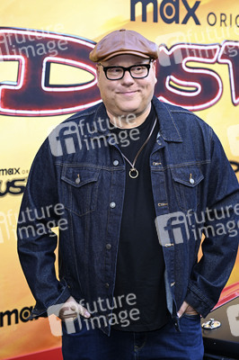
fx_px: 758
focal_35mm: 76
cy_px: 180
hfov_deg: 17.9
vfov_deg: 26.7
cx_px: 120
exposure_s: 1/200
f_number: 5.6
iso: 1250
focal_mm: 76
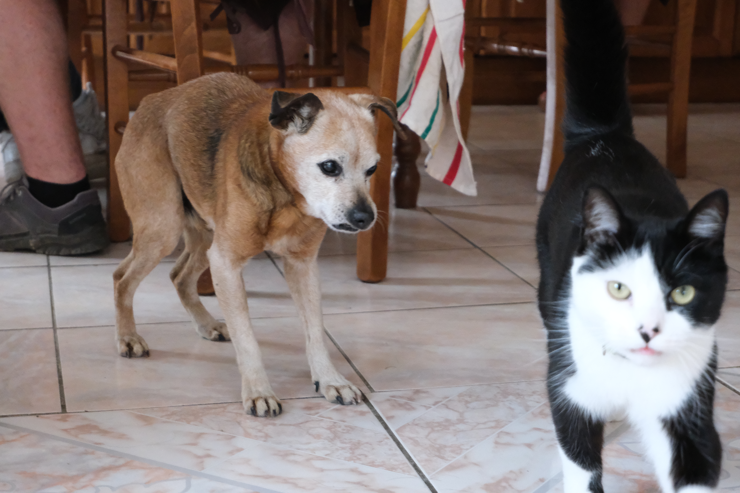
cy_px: 246
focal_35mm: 68
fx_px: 1398
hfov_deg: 29.7
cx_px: 370
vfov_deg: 20.0
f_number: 5.6
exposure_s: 1/210
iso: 12800
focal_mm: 45
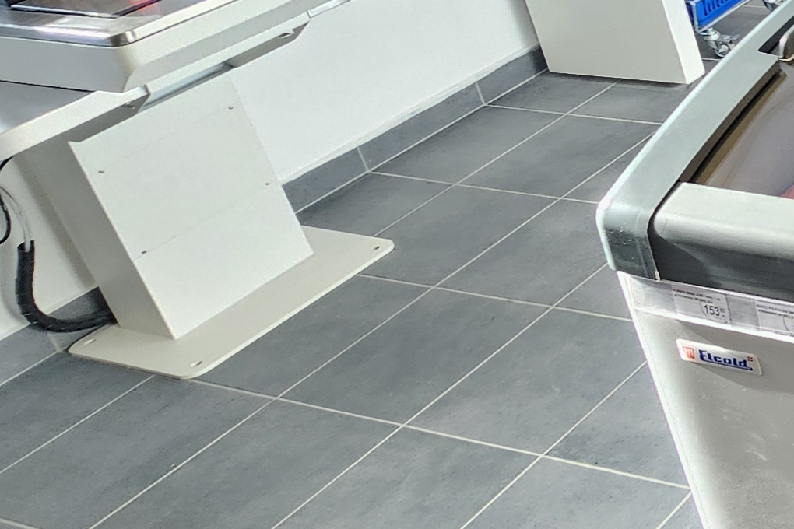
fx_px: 1169
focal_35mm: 53
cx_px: 1319
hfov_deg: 24.3
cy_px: -90
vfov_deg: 23.5
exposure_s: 1/50
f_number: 2.2
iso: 50
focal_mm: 2.2
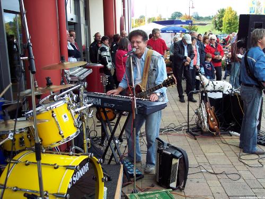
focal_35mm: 39
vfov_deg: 36.8
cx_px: 132
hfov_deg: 47.9
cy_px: 100
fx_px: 299
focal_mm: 8
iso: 100
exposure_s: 1/180
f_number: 3.4
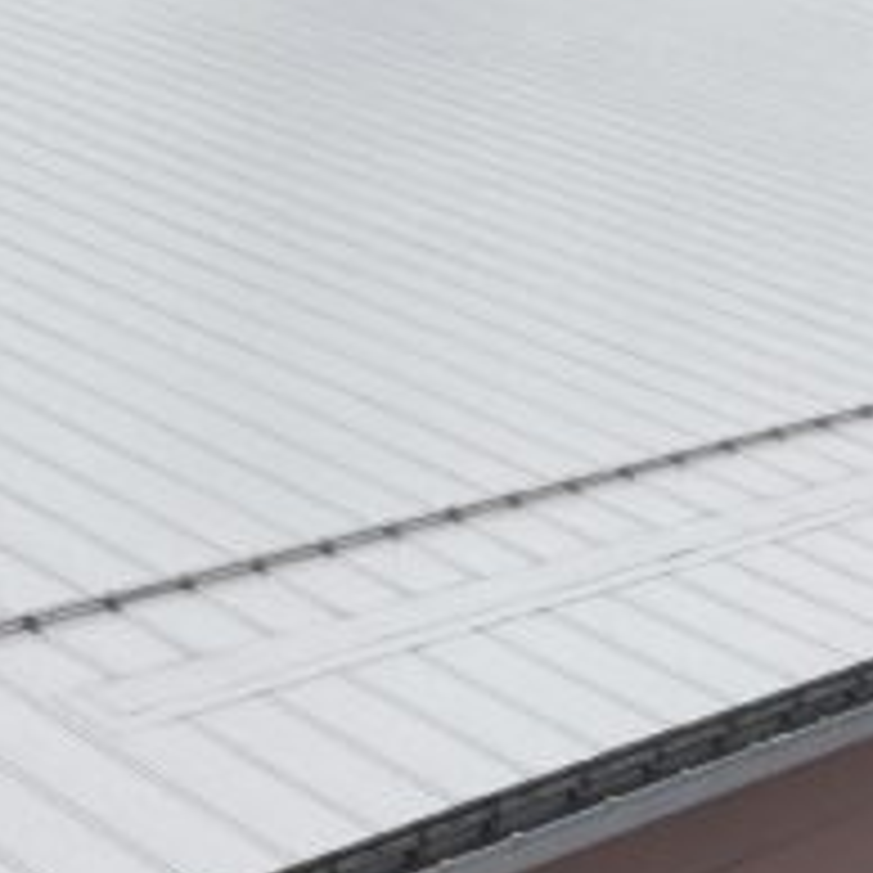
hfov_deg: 17.7
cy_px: -76
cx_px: 454
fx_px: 2796
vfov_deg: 17.2
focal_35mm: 98
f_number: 1.8
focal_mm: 3.99
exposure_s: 1/6024
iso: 25
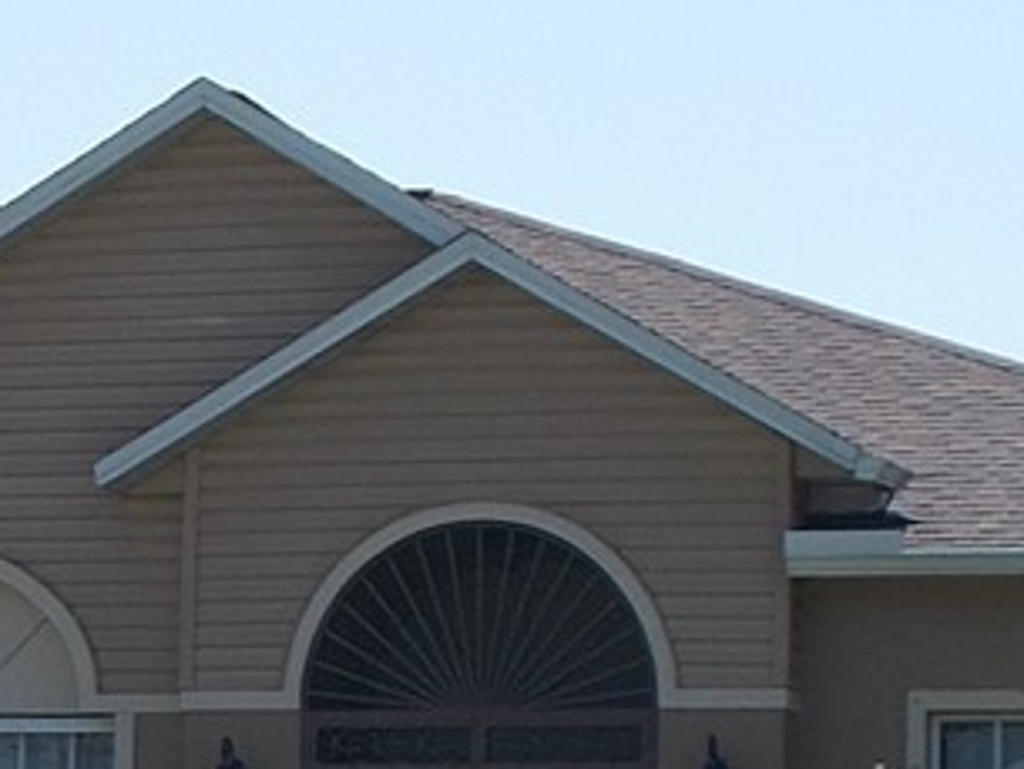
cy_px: 826
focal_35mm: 168
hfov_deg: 11.5
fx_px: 4972
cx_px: -201
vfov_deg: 8.8
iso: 80
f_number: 11.3
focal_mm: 9
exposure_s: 1/125
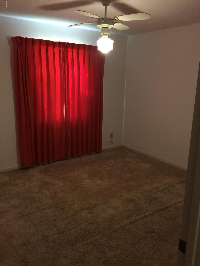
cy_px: 133
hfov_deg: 48.2
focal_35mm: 29
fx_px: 223
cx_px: 100
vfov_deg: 61.7
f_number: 2.2
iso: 80
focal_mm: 4.15
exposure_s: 1/4
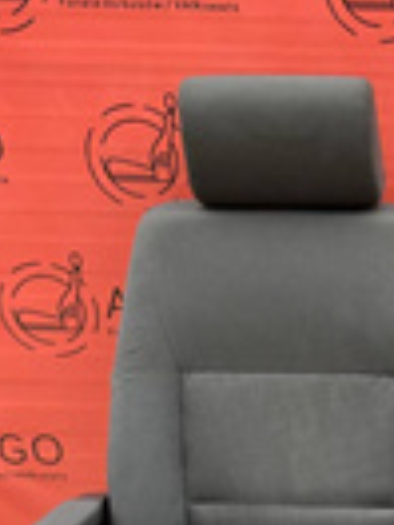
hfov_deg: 19.1
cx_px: 521
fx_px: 1077
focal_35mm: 71
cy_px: 485
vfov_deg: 26.4
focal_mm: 5.1
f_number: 1.6
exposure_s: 1/121
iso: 100
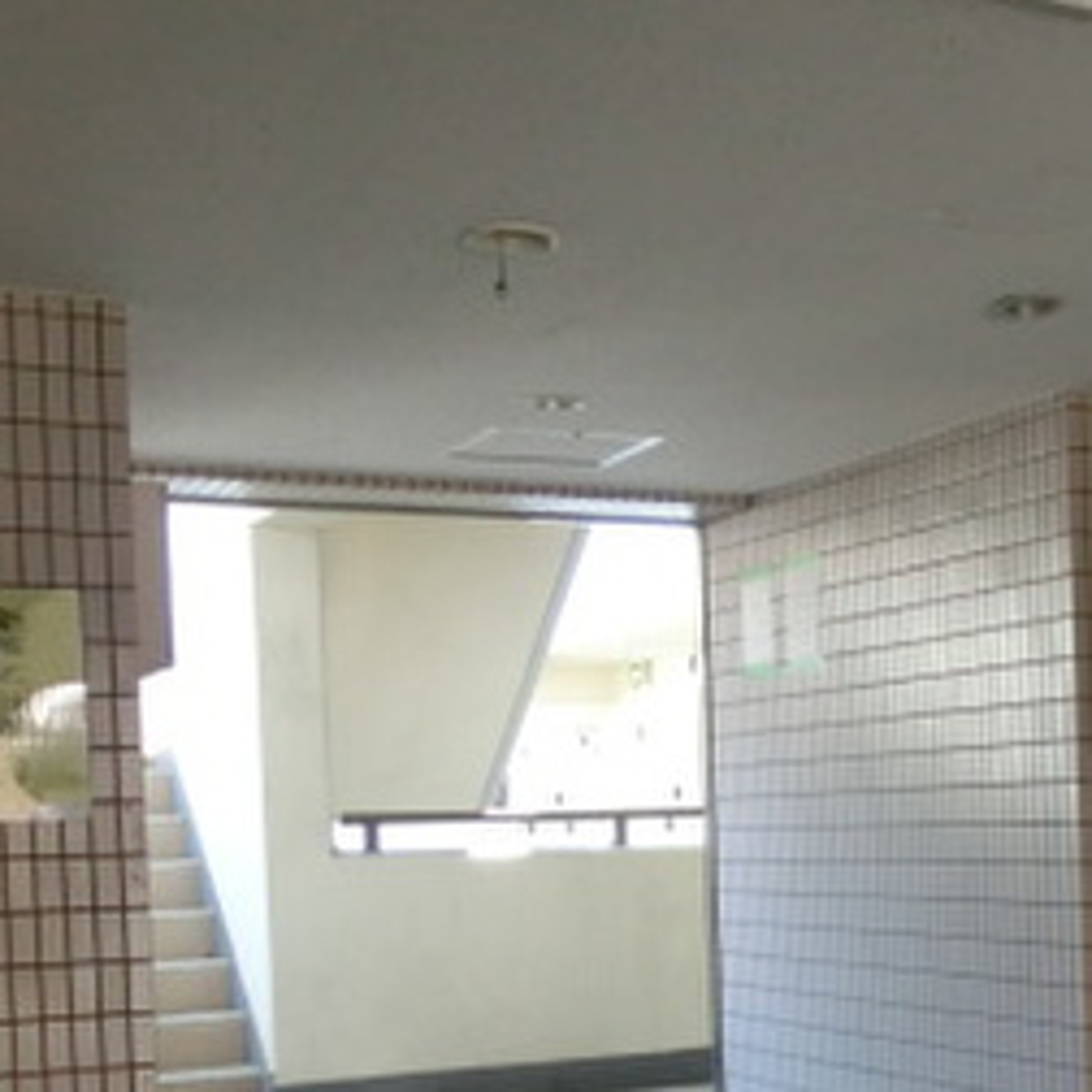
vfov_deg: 28.3
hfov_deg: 27.7
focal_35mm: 59
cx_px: 1036
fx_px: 2106
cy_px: 921
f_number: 3
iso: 250
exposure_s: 1/125
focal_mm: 4.24
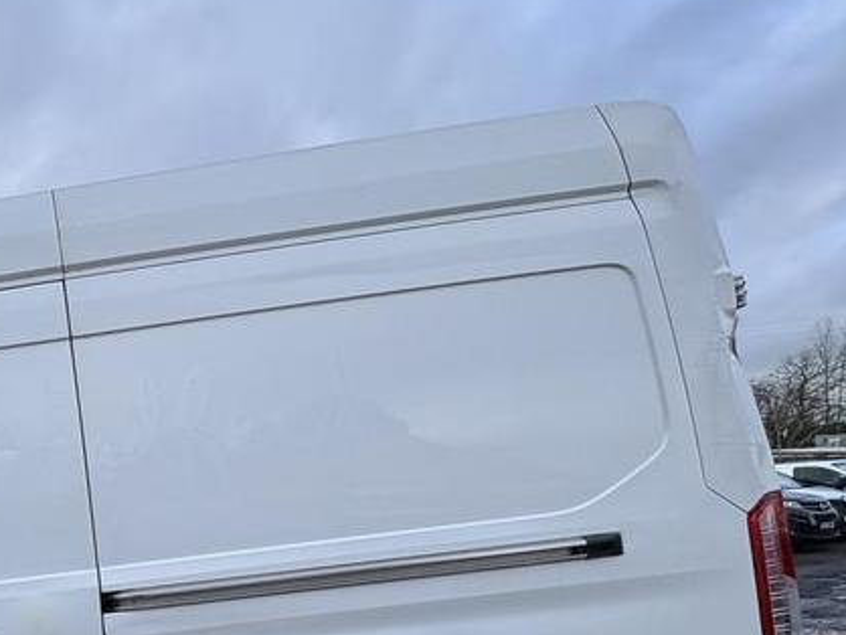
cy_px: 556
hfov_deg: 47.8
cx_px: -28
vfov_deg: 43.3
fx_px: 734
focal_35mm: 30
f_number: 2.2
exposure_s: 1/591
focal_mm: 2.22
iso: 40
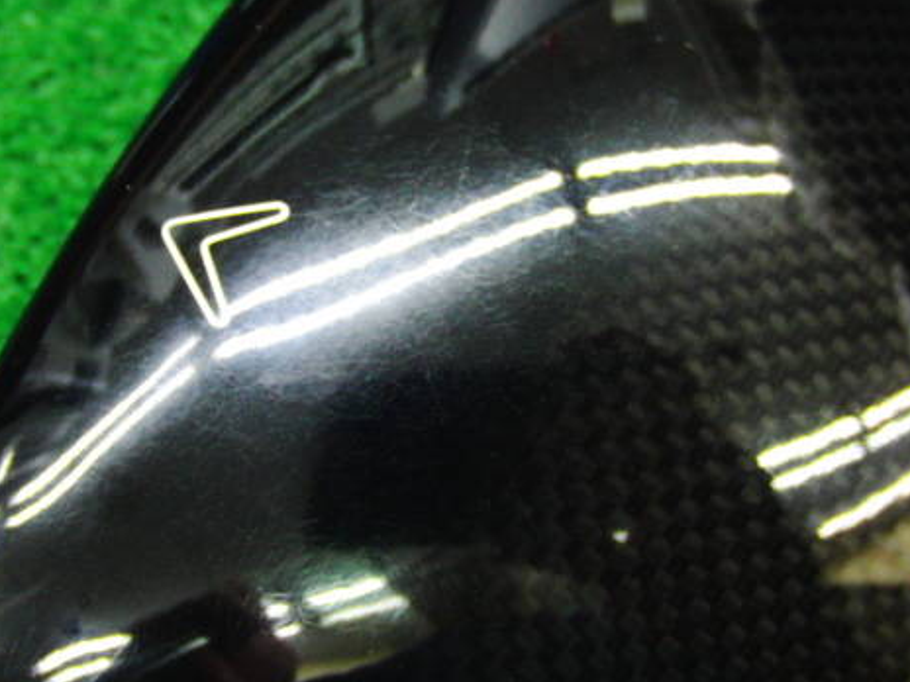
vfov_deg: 28.6
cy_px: 323
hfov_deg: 37.5
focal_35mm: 51
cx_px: 428
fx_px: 1341
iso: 400
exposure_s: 1/25
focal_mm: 6.42
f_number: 3.6
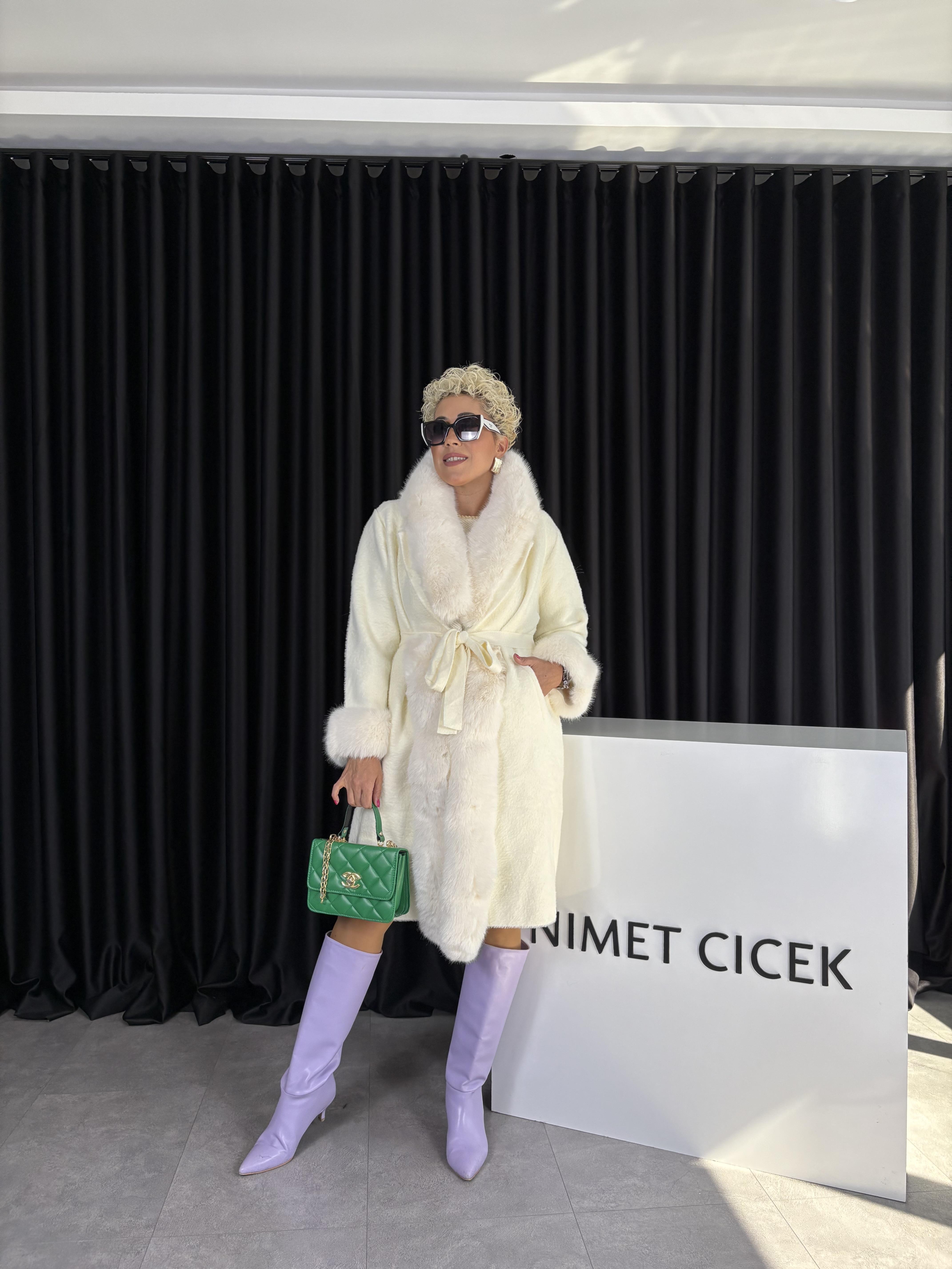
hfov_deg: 53.1
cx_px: 476
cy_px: 634
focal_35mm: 26
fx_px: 953
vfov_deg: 67.3
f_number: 1.6
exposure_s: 1/118
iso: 125
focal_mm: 5.96
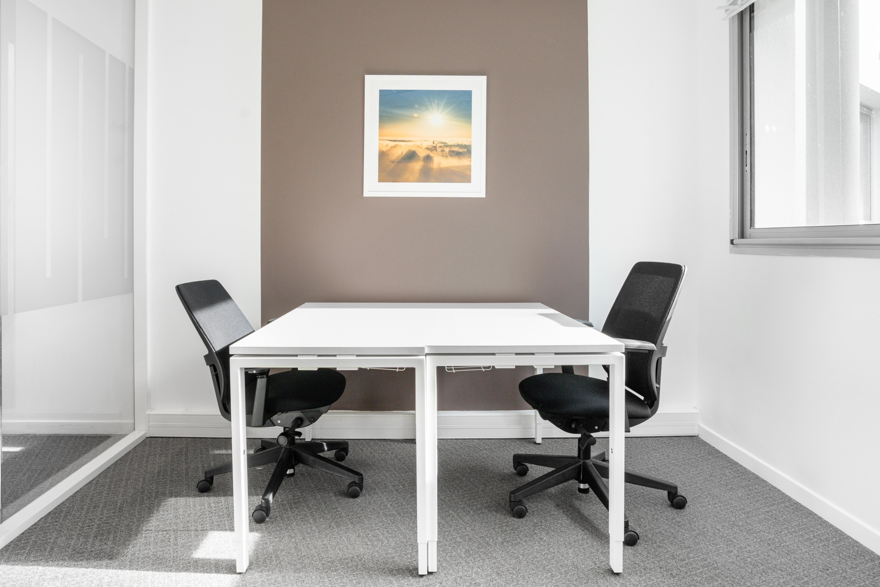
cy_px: 254
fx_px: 513
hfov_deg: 81.1
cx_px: 464
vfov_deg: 59.3
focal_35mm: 21
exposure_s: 1/50
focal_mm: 17
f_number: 9
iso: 400
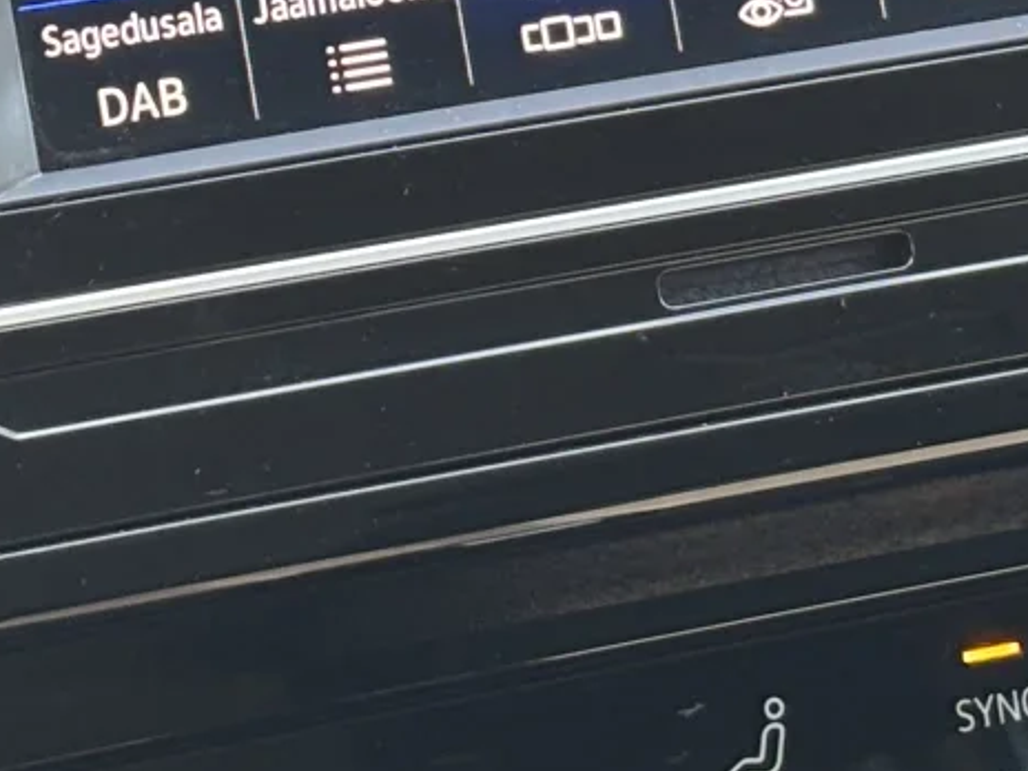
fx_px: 6385
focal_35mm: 215
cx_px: 512
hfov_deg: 9.2
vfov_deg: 6.8
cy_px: -510
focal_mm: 5.96
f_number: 1.6
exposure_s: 1/75
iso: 50
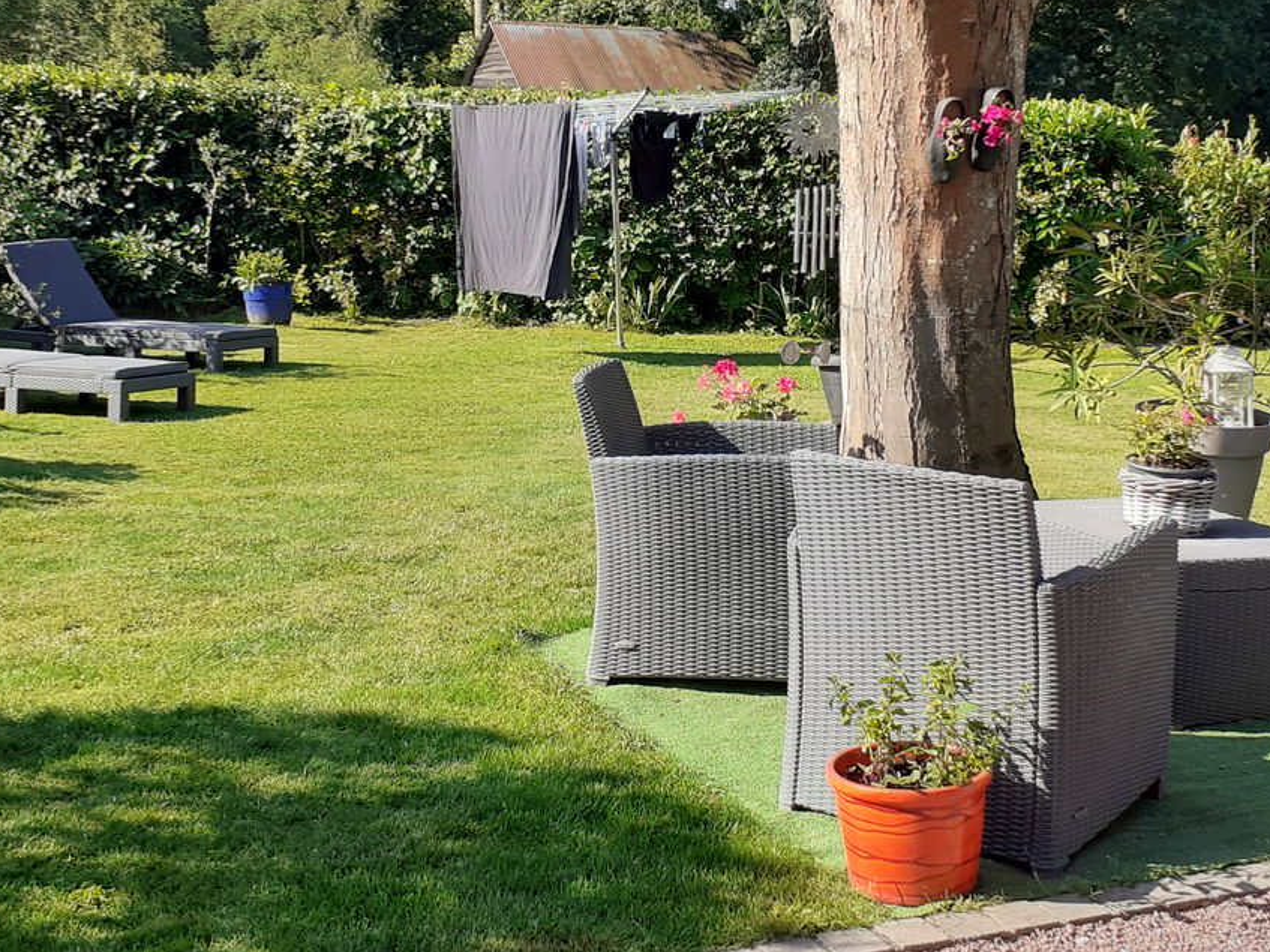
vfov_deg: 28.2
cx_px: 703
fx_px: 1871
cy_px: 270
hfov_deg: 37.5
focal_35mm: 51
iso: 40
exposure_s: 1/718
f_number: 1.9
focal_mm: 3.6
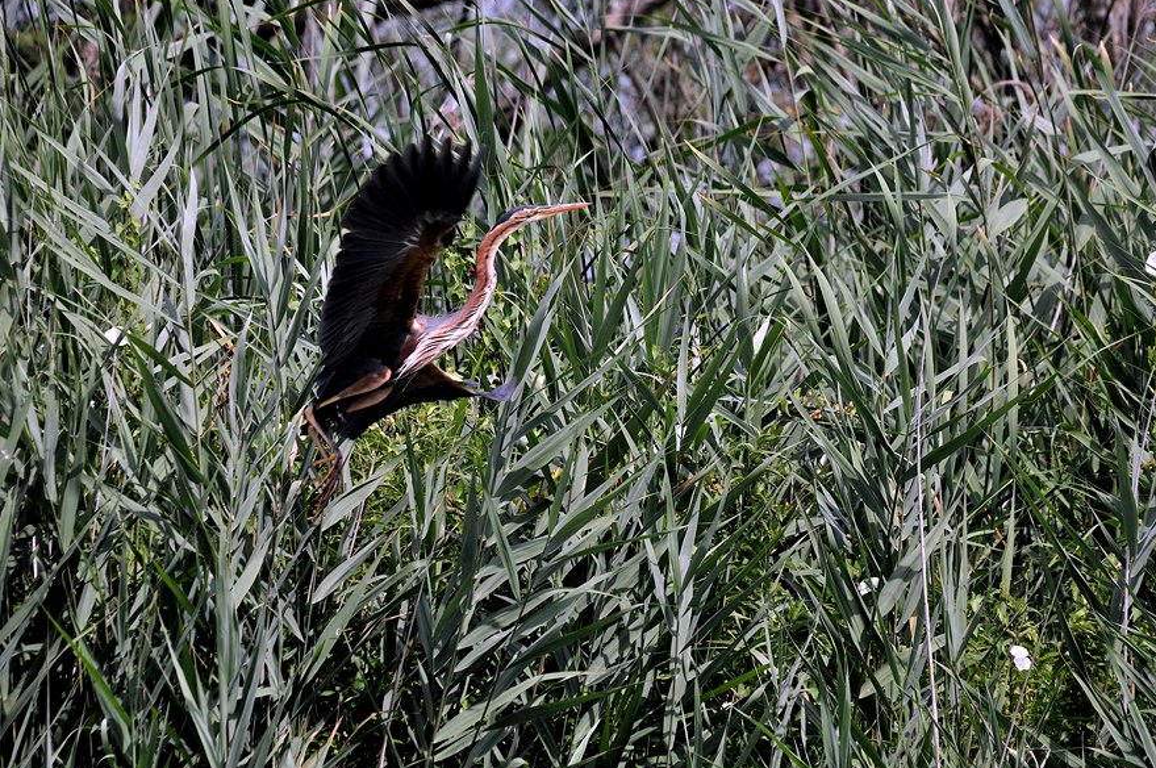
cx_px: 569
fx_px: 22164
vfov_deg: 2.0
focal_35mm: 691
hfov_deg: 3.0
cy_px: 380
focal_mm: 450
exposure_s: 1/1000
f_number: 11
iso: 400
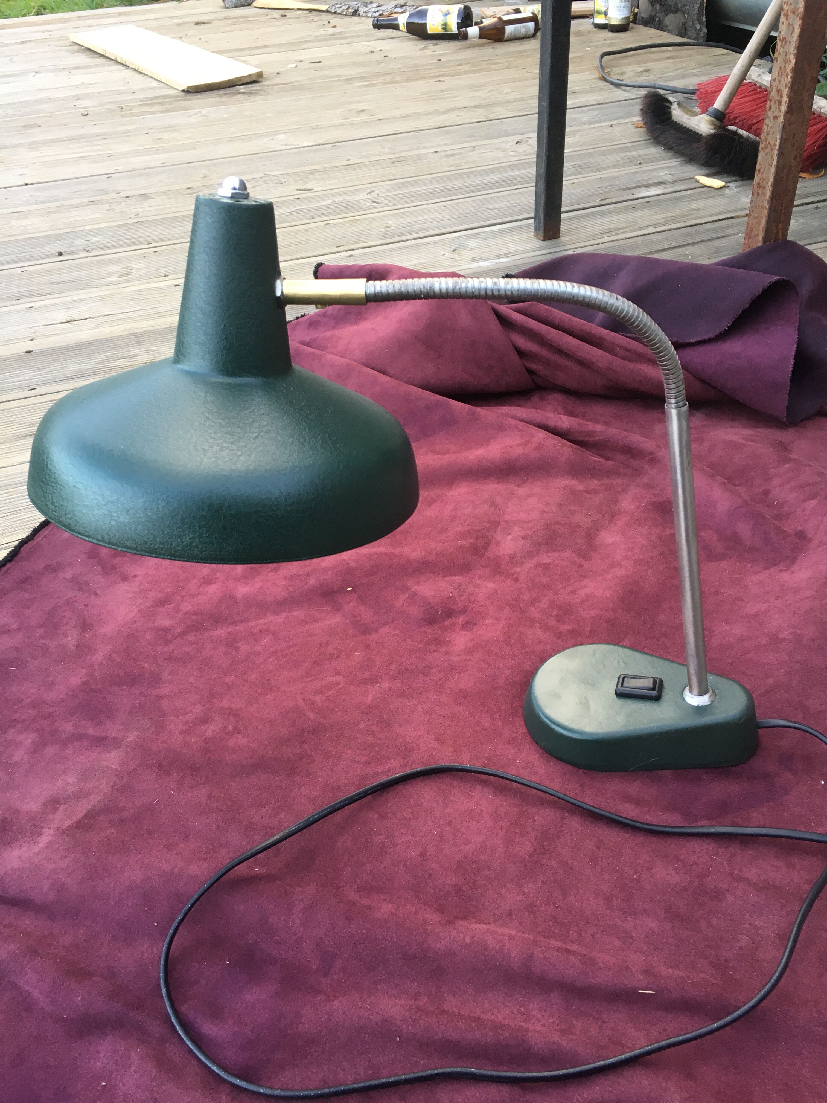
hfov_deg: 48.2
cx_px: 414
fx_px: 924
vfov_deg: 61.7
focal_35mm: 29
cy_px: 552
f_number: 2.2
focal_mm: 4.15
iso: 32
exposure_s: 1/33
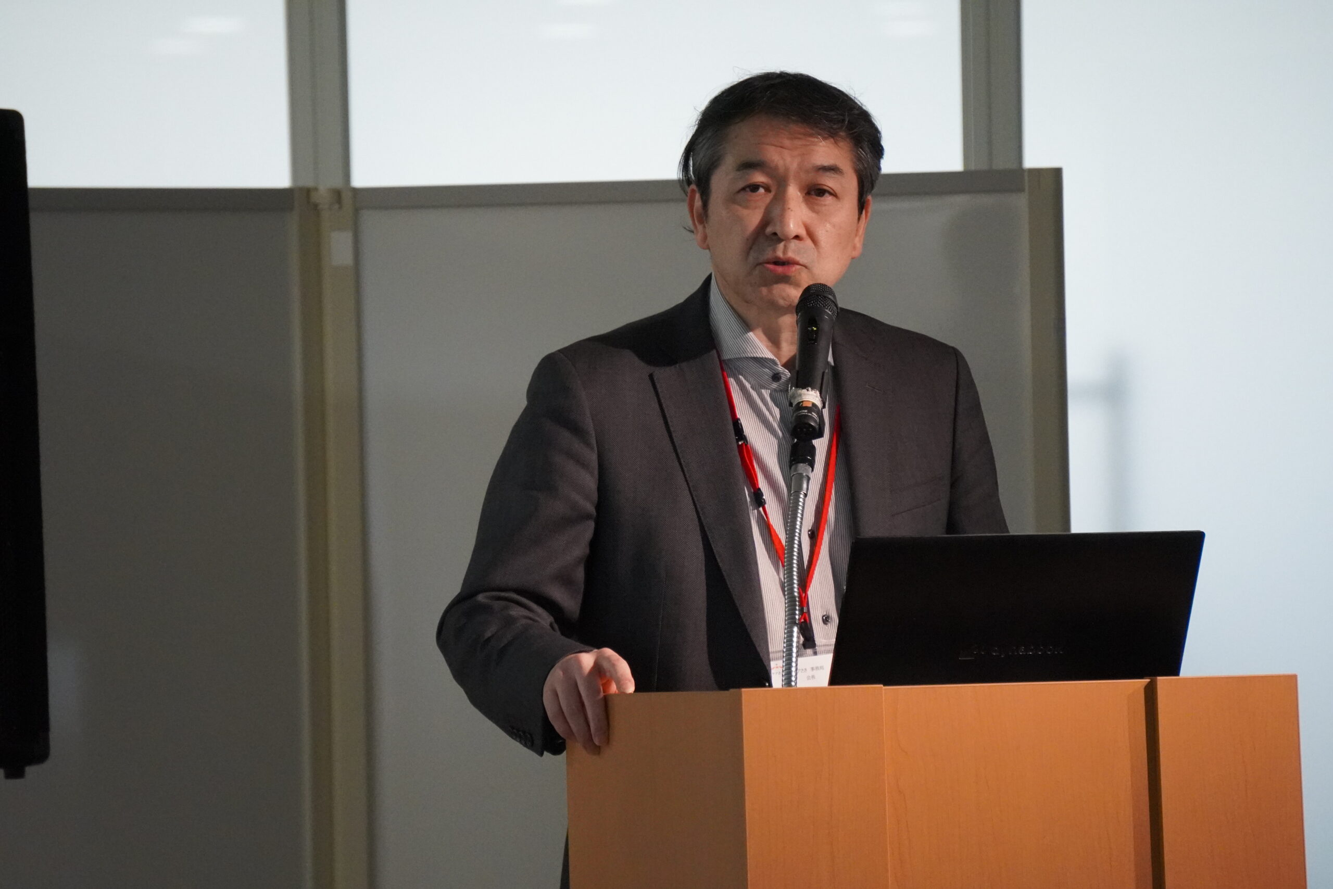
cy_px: 444
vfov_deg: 4.4
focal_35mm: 315
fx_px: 11664
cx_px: 666
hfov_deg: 6.5
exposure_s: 1/320
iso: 6400
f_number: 6.3
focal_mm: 210
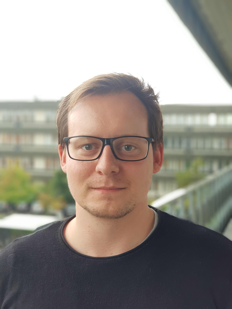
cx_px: 116
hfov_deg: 28.0
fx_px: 465
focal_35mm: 52
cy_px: 154
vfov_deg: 36.8
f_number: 2.4
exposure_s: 1/33
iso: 40
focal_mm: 6
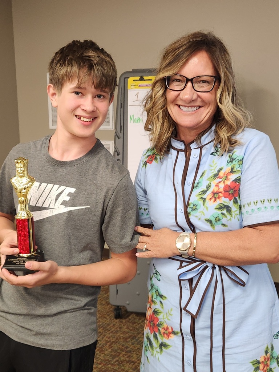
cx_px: 140
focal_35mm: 23
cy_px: 186
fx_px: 247
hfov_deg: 58.9
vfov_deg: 73.9
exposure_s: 1/120
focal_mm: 5.4
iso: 500
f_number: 1.8
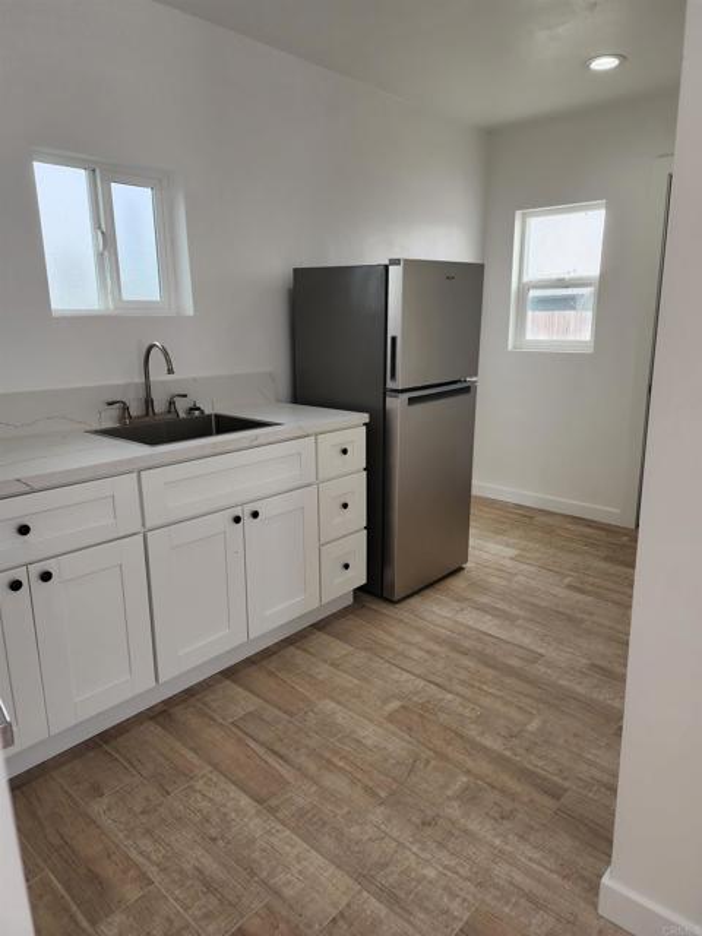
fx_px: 622
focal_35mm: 23
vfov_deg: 73.9
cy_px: 468
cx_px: 351
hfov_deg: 58.9
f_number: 1.8
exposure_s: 1/120
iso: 32
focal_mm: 6.4
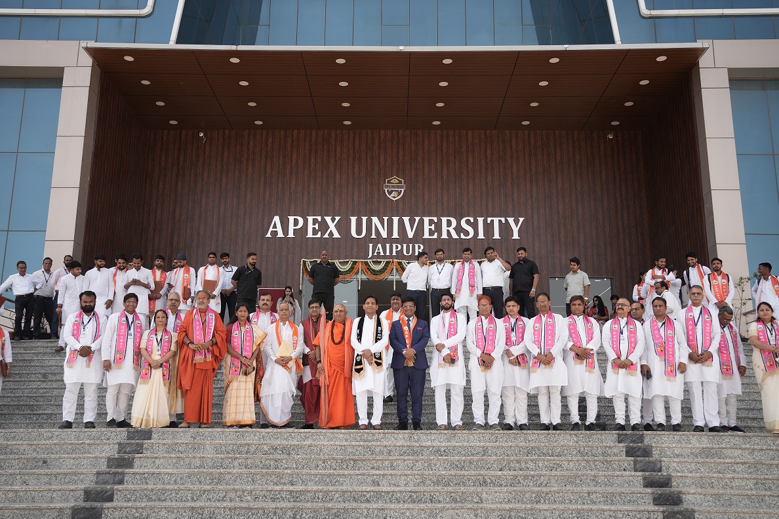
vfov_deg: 37.9
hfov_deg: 54.4
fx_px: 757
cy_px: 260
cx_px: 390
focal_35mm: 35
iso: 100
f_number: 4.5
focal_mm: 35
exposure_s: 1/320
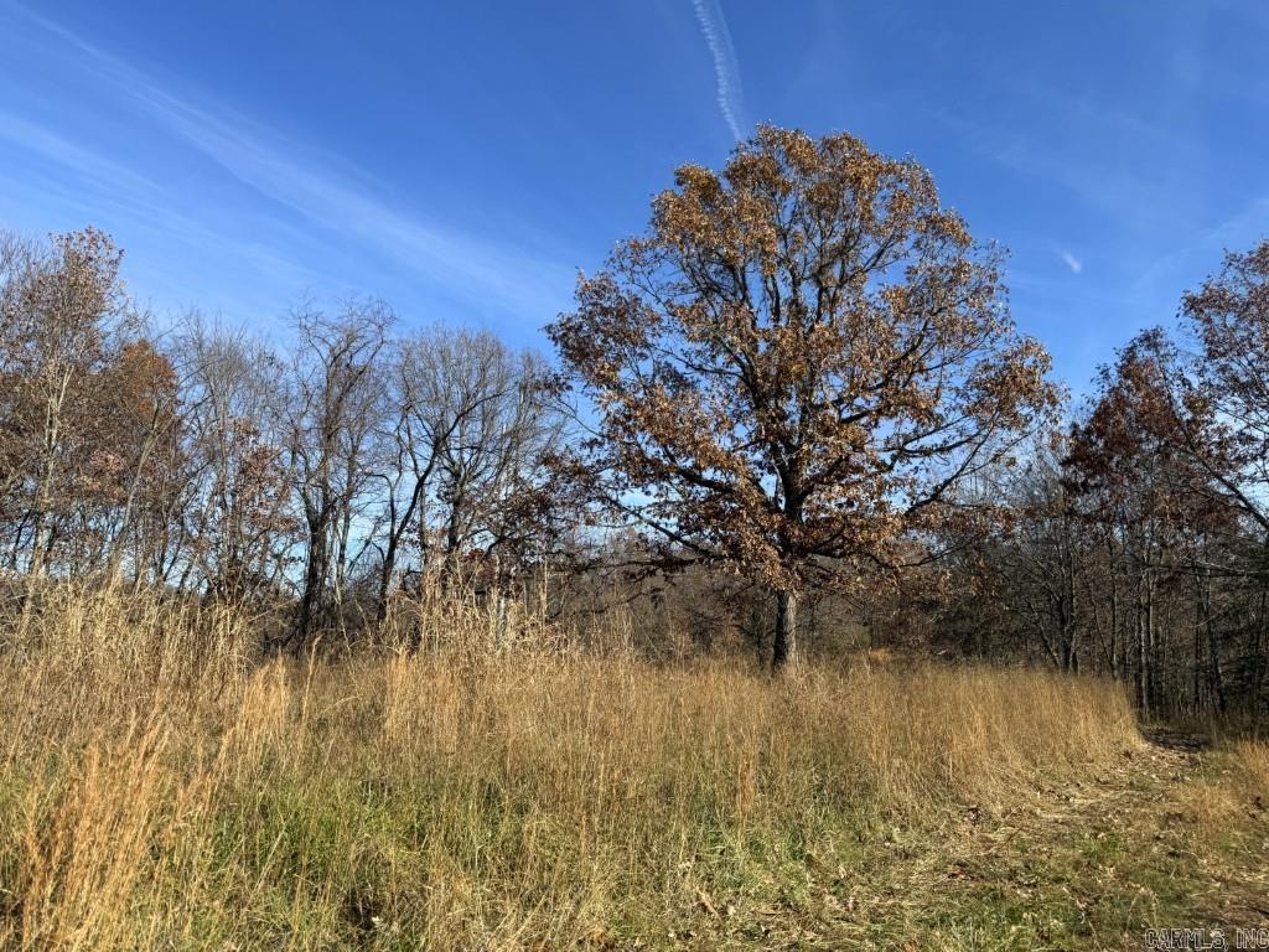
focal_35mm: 24
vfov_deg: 56.8
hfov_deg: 71.6
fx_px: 880
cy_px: 476
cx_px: 634
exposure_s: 1/3145
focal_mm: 6.76
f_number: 1.78
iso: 80
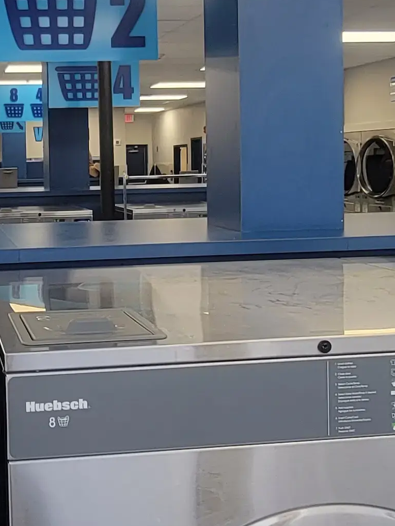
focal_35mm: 51
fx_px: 776
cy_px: 213
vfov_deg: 37.4
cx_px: 48
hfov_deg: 27.6
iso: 50
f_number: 2.2
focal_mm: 2.2
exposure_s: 1/60
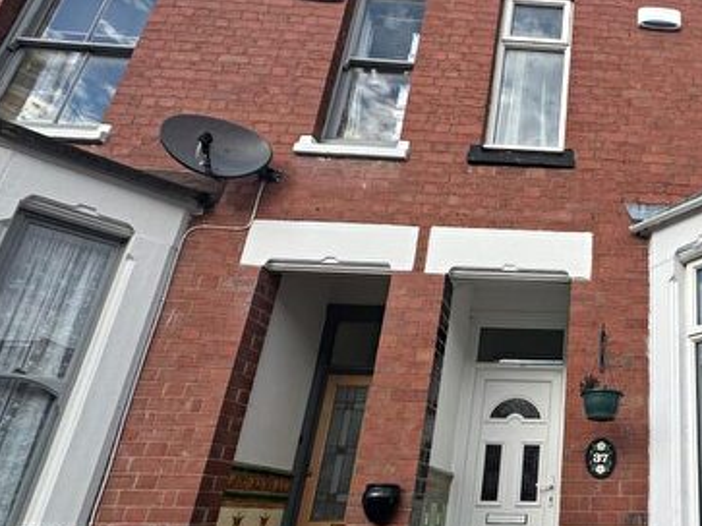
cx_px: 625
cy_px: 318
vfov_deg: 51.0
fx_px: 547
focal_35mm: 27
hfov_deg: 56.8
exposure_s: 1/910
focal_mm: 2.22
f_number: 2.2
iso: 50
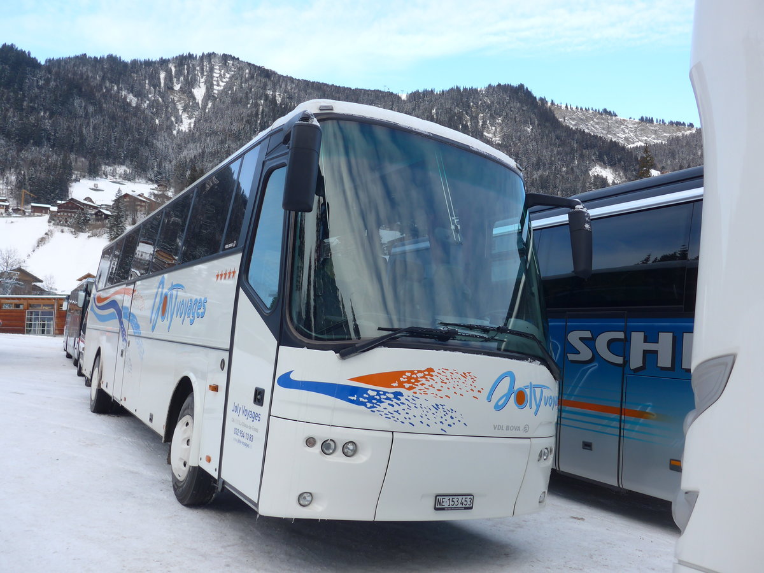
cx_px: 382
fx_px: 640
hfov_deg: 61.7
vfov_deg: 48.2
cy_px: 286
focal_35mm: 29
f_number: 2.8
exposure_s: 1/320
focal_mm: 6
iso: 80
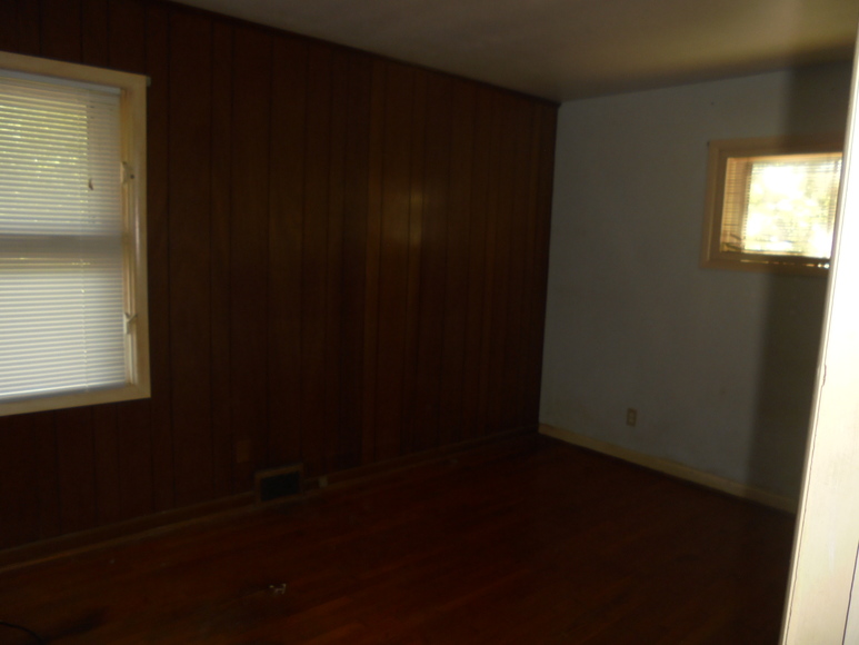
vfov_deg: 53.1
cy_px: 322
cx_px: 430
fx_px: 645
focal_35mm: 26
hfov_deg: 67.3
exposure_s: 1/30
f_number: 3.5
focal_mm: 4.6
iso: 100
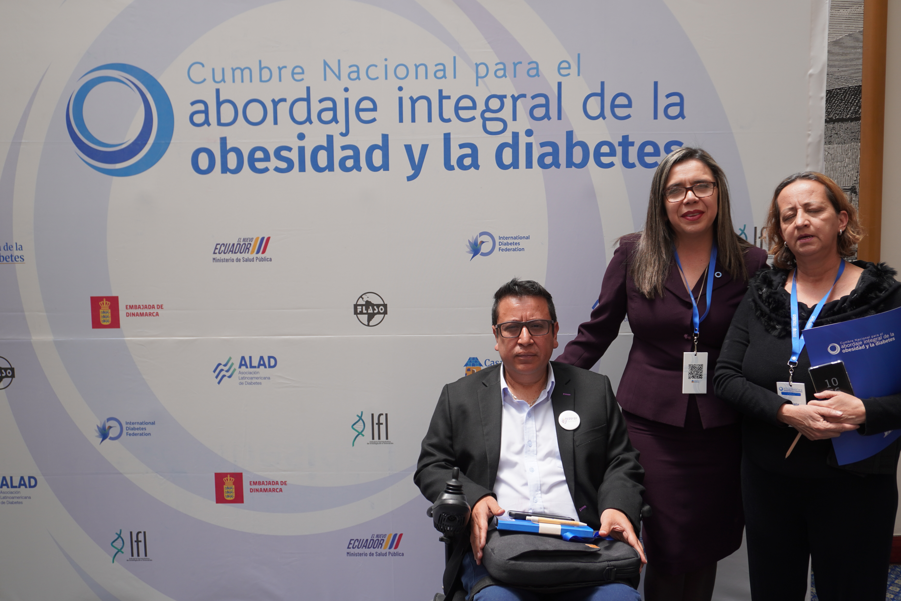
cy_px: 300
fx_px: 788
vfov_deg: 41.7
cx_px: 450
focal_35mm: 32
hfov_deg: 59.5
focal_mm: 21
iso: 100
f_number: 4.5
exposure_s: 1/400
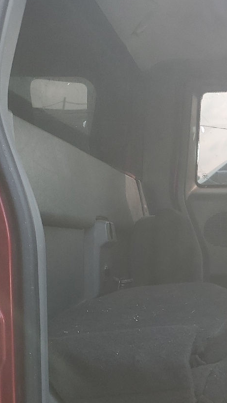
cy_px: 263
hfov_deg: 20.5
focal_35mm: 55
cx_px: 269
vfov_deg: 37.5
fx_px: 588
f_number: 1.5
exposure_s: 1/333
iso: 50
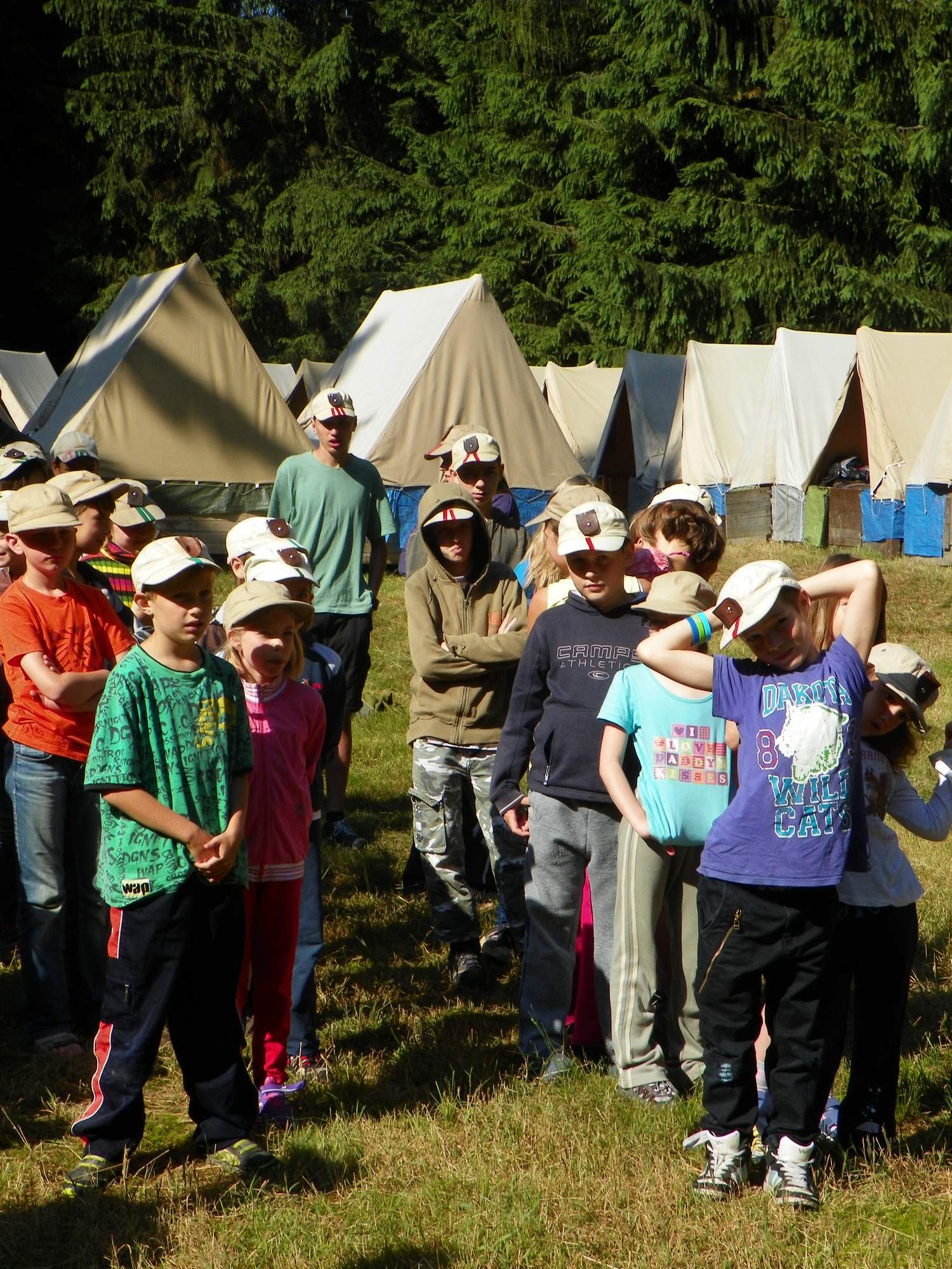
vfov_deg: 29.4
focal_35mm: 66
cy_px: 634
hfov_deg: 22.3
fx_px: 2420
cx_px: 476
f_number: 5.6
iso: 64
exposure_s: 1/250
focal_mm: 11.8
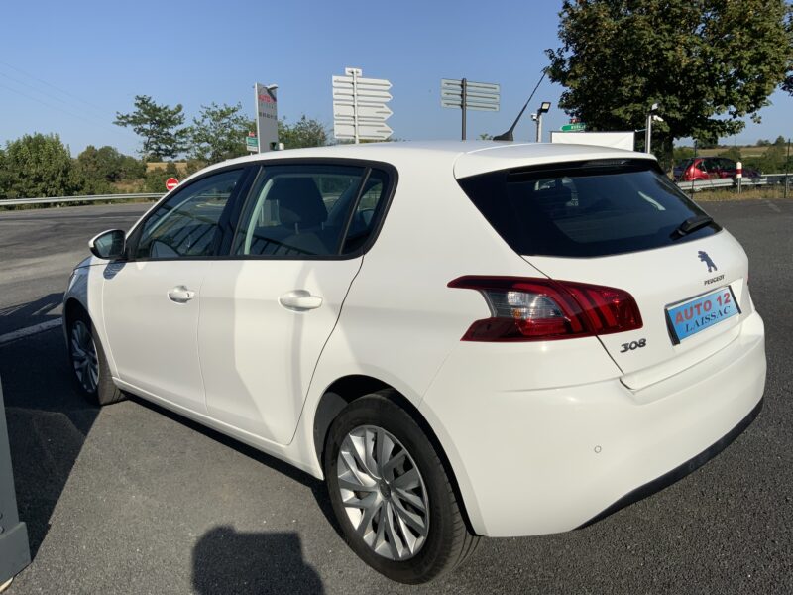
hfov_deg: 61.7
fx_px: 664
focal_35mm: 29
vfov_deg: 48.2
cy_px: 298
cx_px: 396
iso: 20
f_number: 1.8
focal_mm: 3
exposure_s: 1/5263
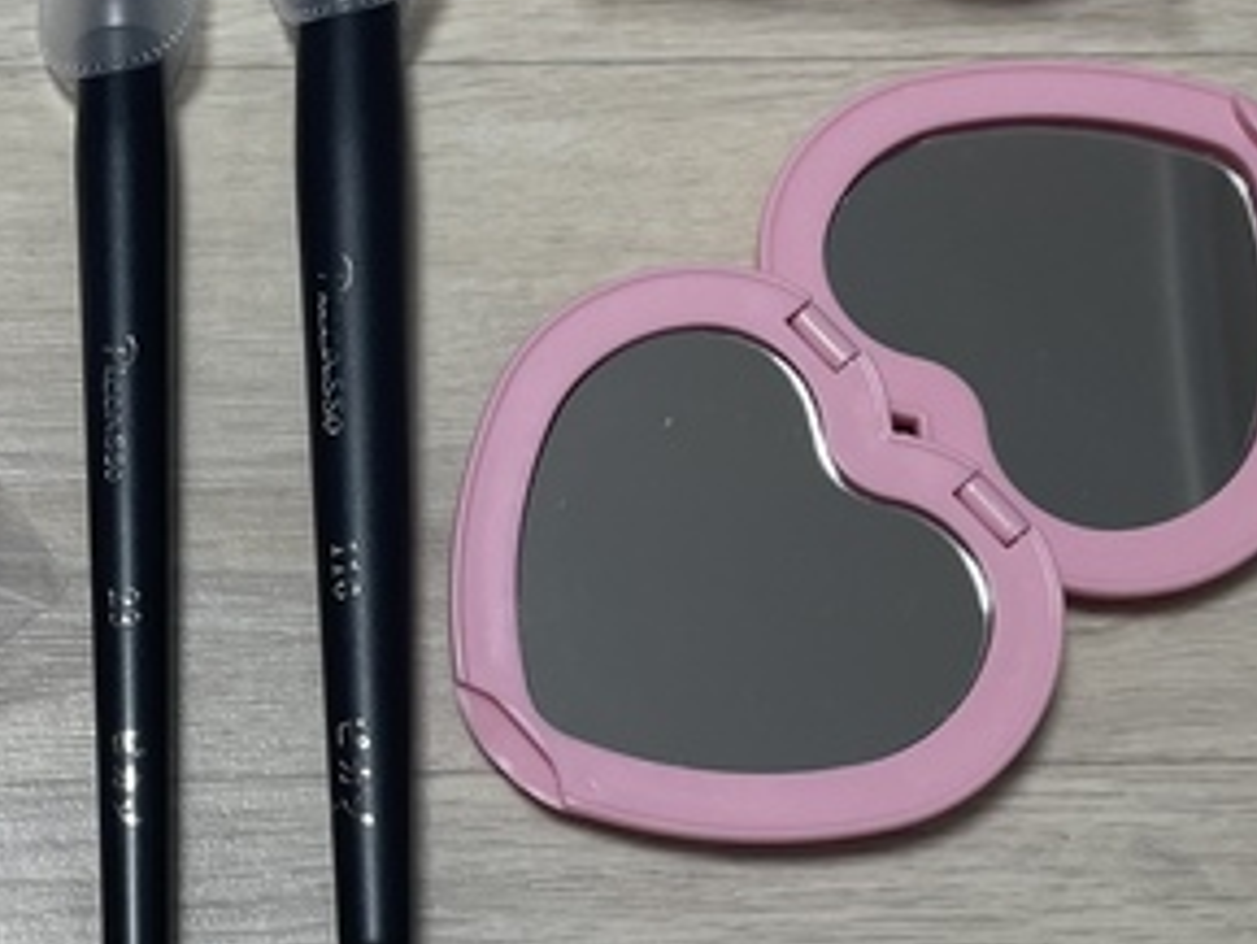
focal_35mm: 54
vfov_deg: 26.6
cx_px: 231
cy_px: 213
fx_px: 1962
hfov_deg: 34.3
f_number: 1.6
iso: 100
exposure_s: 1/120
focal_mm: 4.2
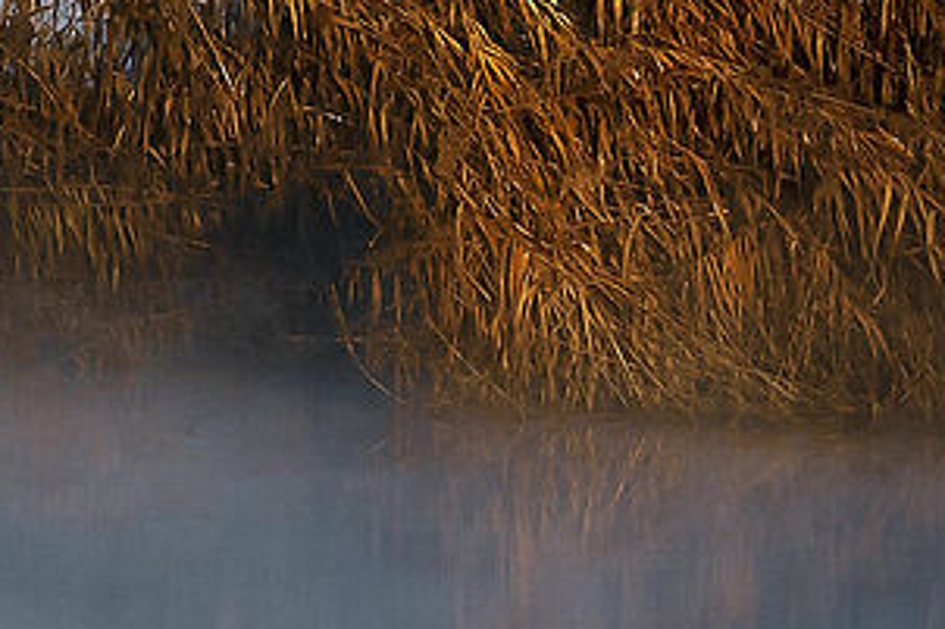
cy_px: -670
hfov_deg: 2.5
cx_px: -2669
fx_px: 20856
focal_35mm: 795
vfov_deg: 1.7
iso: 320
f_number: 8
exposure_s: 1/800
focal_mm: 100
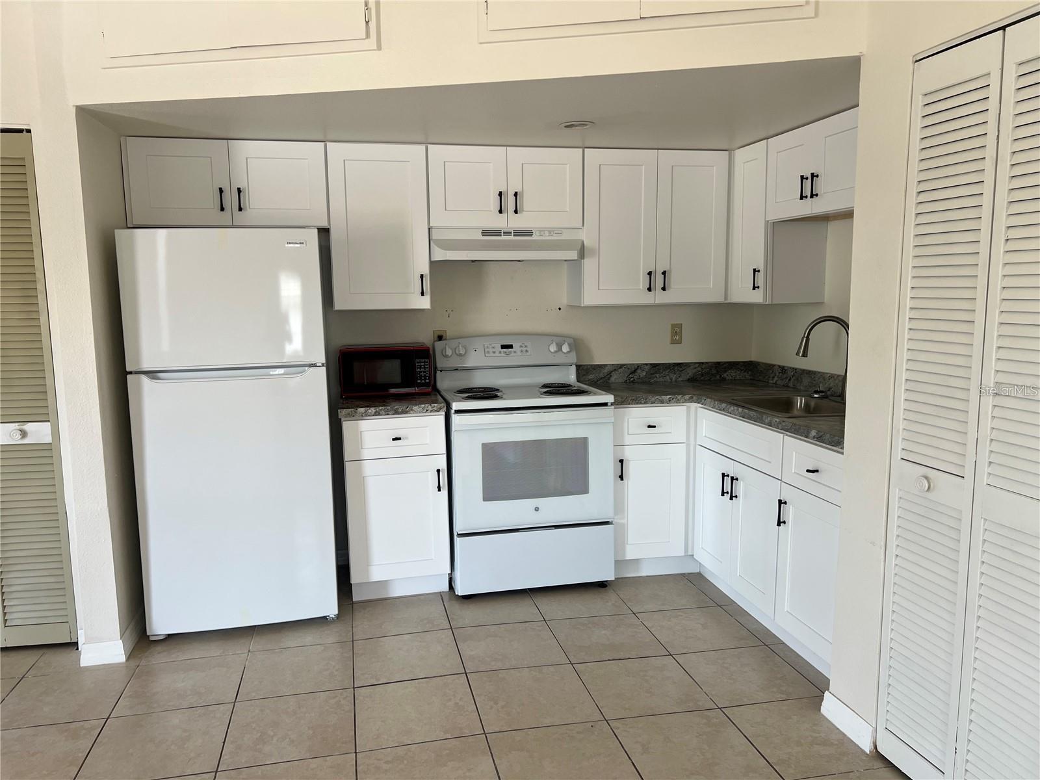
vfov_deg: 53.1
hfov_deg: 67.3
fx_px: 781
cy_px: 390
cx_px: 520
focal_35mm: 26
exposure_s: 1/121
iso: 64
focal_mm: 5.7
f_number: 1.5
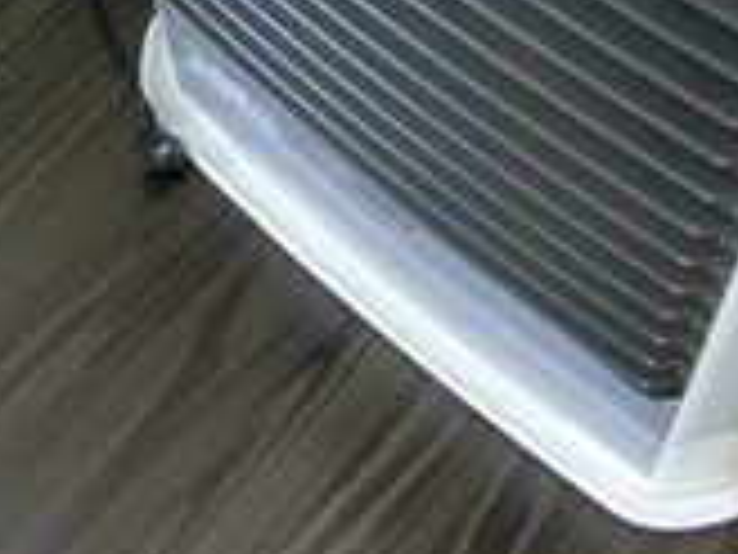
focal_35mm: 74
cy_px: -243
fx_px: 1578
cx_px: 468
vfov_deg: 18.0
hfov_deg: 26.2
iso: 400
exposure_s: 1/30
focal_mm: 4.06
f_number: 2.7
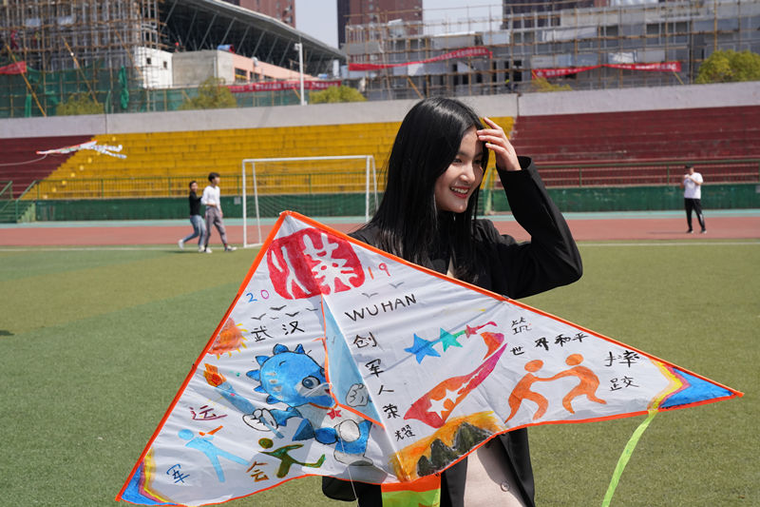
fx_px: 971
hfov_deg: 42.8
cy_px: 254
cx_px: 380
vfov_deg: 29.2
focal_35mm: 46
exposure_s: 1/2000
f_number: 8
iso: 1000
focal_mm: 46
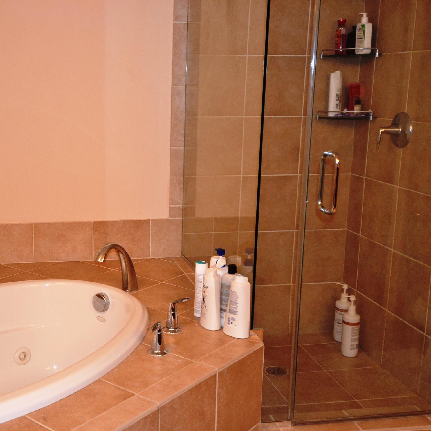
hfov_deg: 36.2
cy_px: 215
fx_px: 648
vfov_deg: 36.8
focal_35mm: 46
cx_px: 126
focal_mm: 24
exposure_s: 1/60
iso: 1400
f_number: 4
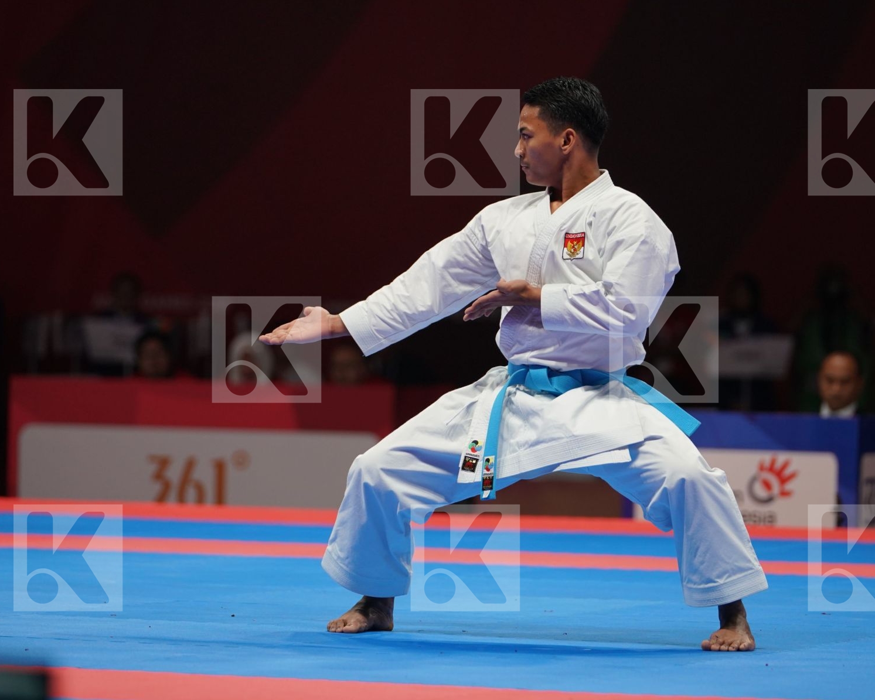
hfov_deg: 7.7
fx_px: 6475
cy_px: 350
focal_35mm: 250
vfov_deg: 6.2
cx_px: 465
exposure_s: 1/500
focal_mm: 221
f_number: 4
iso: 1600
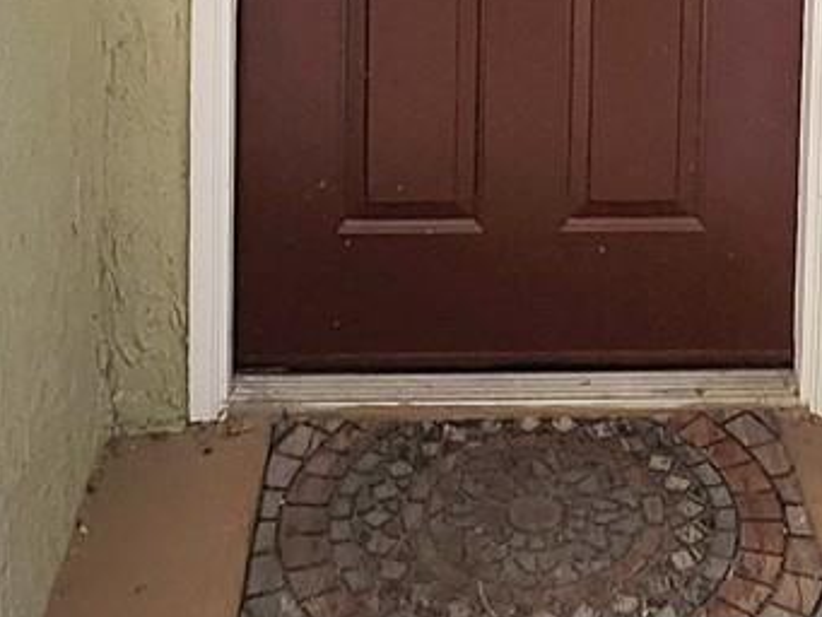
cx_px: 571
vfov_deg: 19.8
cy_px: -383
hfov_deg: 31.3
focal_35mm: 61
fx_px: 1449
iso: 320
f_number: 2.2
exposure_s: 1/30
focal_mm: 2.2
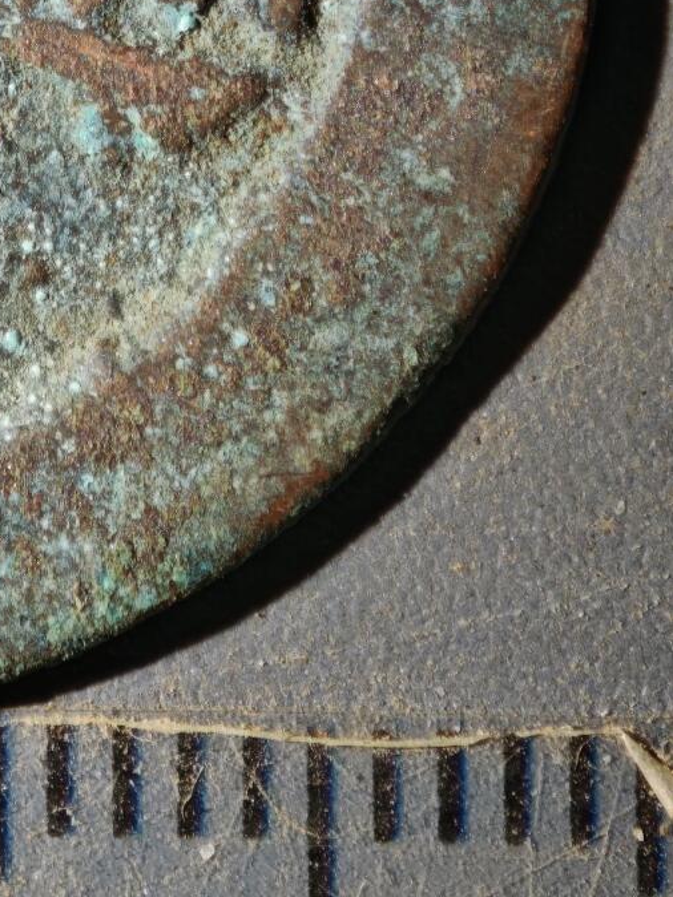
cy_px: -267
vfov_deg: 7.2
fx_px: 7053
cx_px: -221
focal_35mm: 272
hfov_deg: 5.4
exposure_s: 1/100
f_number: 2
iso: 125
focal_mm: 9
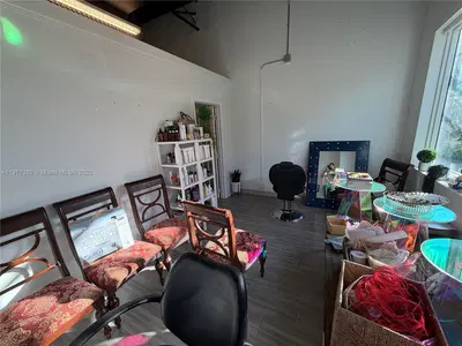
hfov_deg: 102.1
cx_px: 231
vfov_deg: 85.7
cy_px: 173
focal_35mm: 14
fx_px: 187
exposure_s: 1/122
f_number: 2.2
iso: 64
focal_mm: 2.22
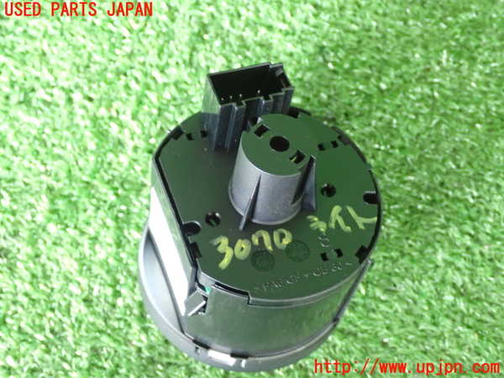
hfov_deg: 38.2
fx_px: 728
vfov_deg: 29.1
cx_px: 252
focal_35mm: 50
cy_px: 189
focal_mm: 9.01
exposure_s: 1/50
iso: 1000
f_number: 3.2
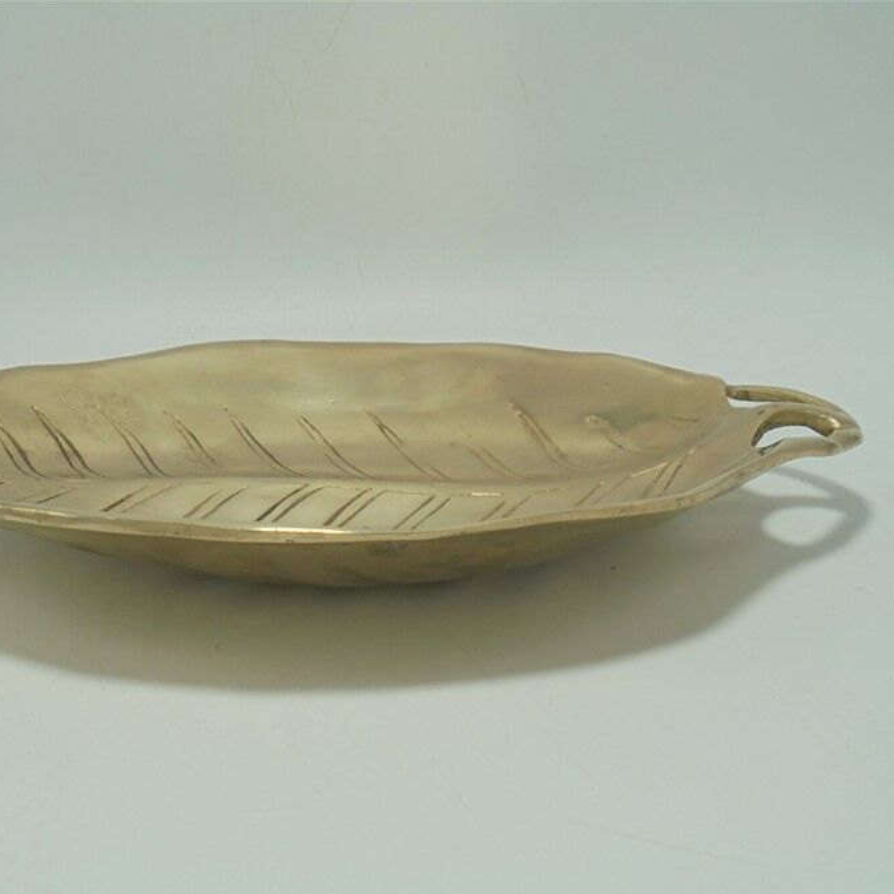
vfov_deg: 37.6
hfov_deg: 37.2
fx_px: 1315
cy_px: 448
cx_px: 315
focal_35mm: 45
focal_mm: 6.9
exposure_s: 1/80
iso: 100
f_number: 4.2
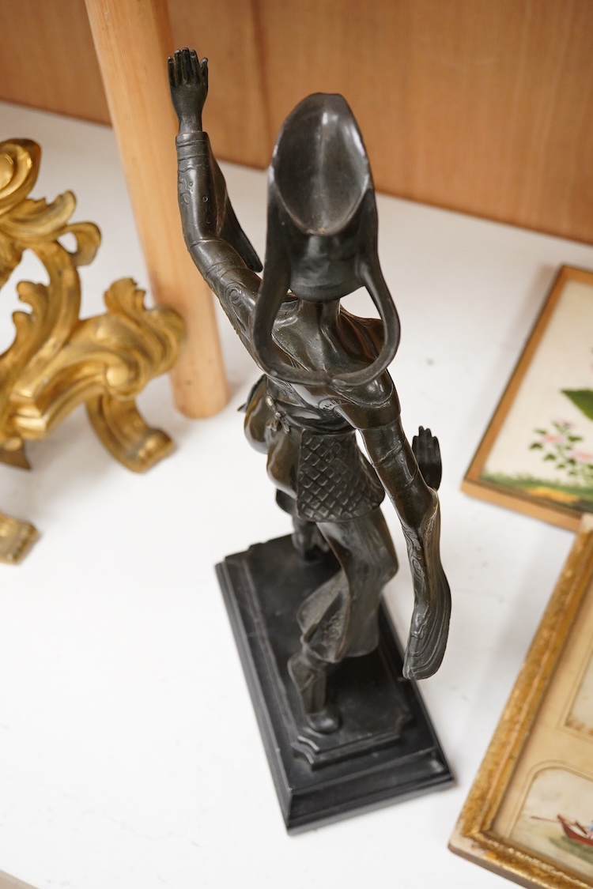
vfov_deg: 43.6
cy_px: 444
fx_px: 1112
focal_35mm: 45
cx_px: 296
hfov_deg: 29.9
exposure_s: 1/160
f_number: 7.1
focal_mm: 30
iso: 2500
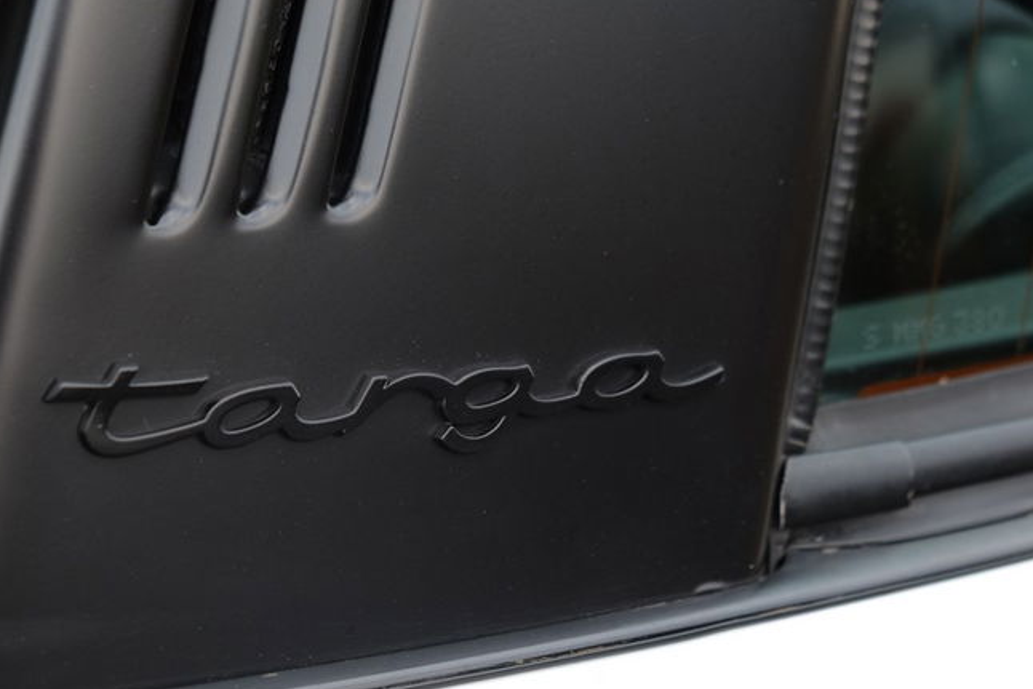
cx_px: 422
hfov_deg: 24.7
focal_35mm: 82
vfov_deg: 16.7
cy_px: 403
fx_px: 2353
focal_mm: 46.3
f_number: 4
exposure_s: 1/60
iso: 200
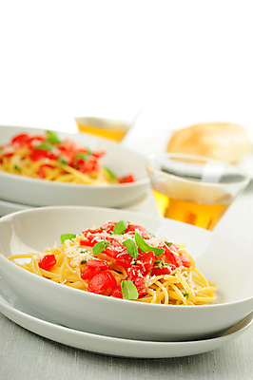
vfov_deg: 19.5
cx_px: 126
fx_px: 1109
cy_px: 190
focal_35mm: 105
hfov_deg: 13.0
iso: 200
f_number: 6.3
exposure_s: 1/200
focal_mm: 105
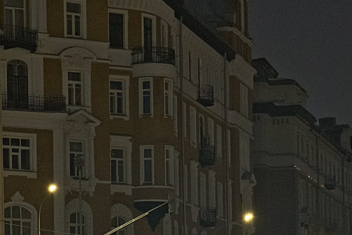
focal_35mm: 110
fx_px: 1075
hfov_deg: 18.5
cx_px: 83
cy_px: 306
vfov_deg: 12.1
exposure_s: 1/70
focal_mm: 27
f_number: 4
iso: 3200
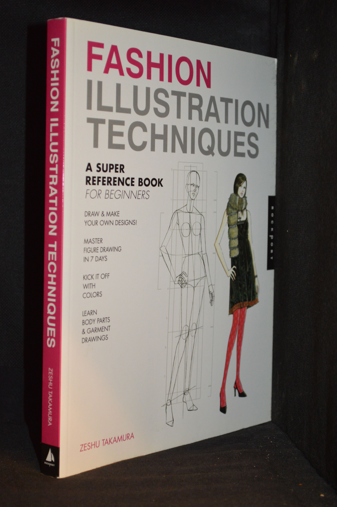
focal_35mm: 69
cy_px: 254
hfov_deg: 19.7
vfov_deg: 29.3
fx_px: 971
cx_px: 168
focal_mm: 46
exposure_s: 1/60
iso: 1600
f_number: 5.3
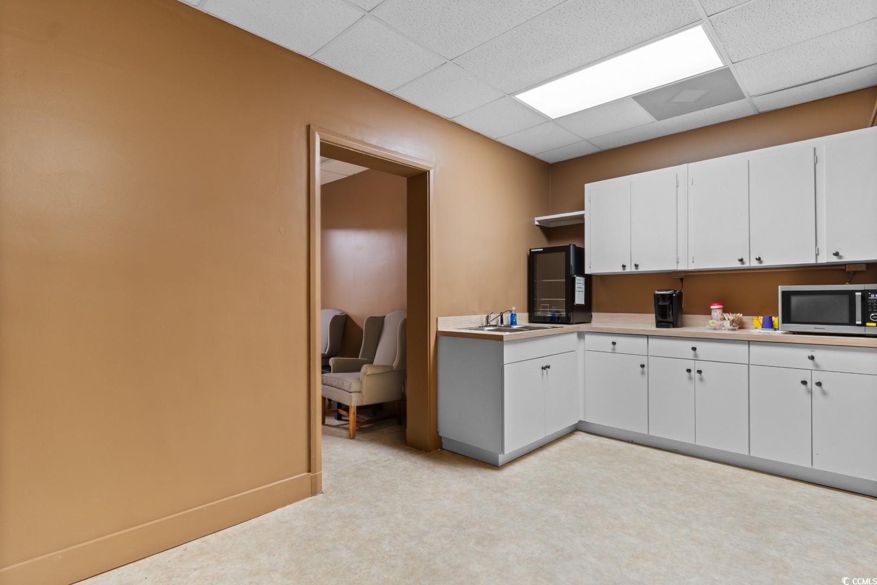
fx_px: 414
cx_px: 438
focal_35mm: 17
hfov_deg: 93.3
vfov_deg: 70.4
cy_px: 292
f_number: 4.8
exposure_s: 1/2
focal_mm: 11.5
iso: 100
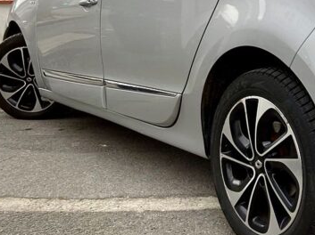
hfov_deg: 30.0
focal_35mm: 59
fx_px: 536
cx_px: 331
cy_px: 9
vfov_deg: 23.9
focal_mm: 4.25
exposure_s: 1/182
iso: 32
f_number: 1.8
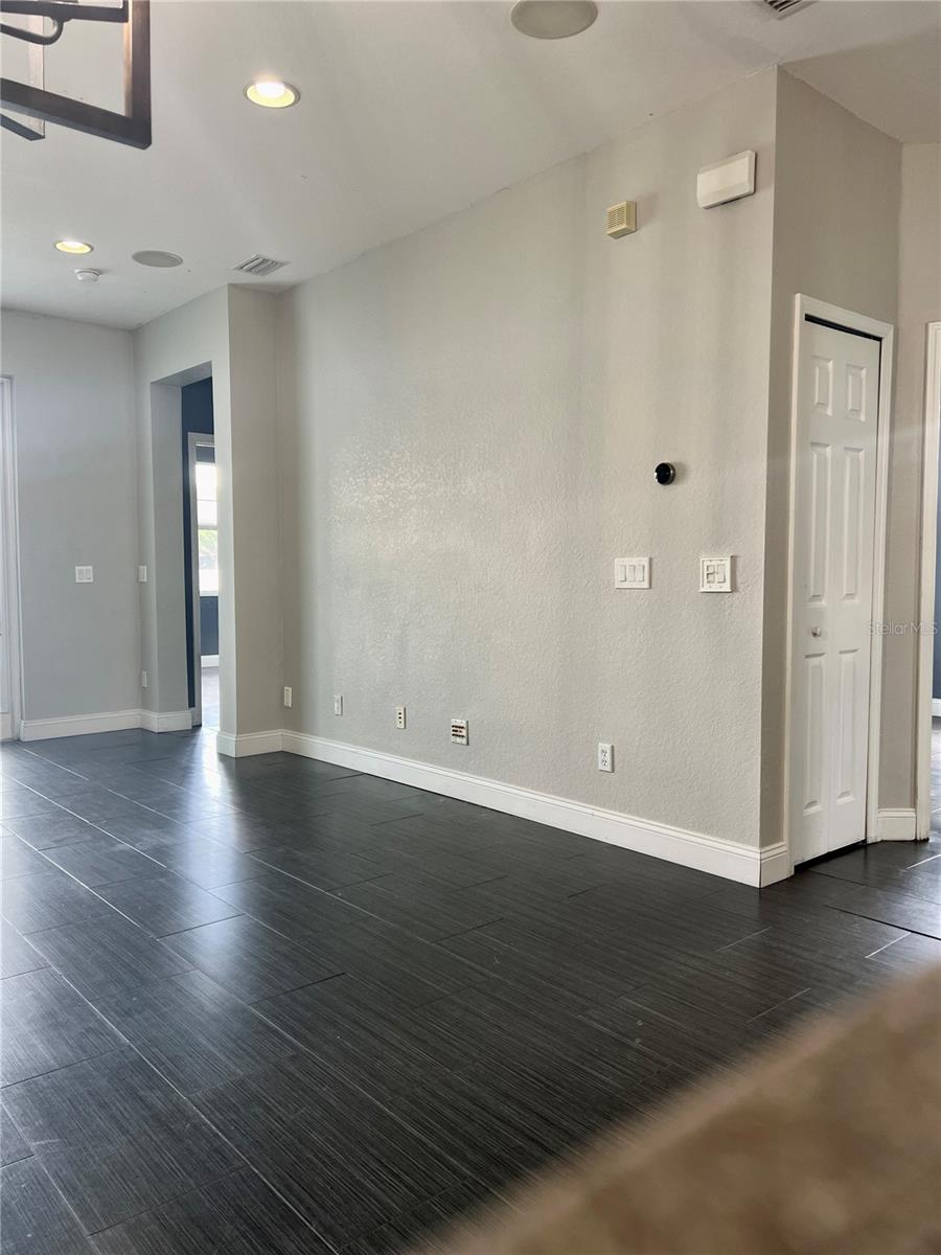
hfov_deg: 53.1
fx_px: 942
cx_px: 470
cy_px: 628
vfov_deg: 67.3
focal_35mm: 26
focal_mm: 5.7
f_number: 1.5
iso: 80
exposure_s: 1/60
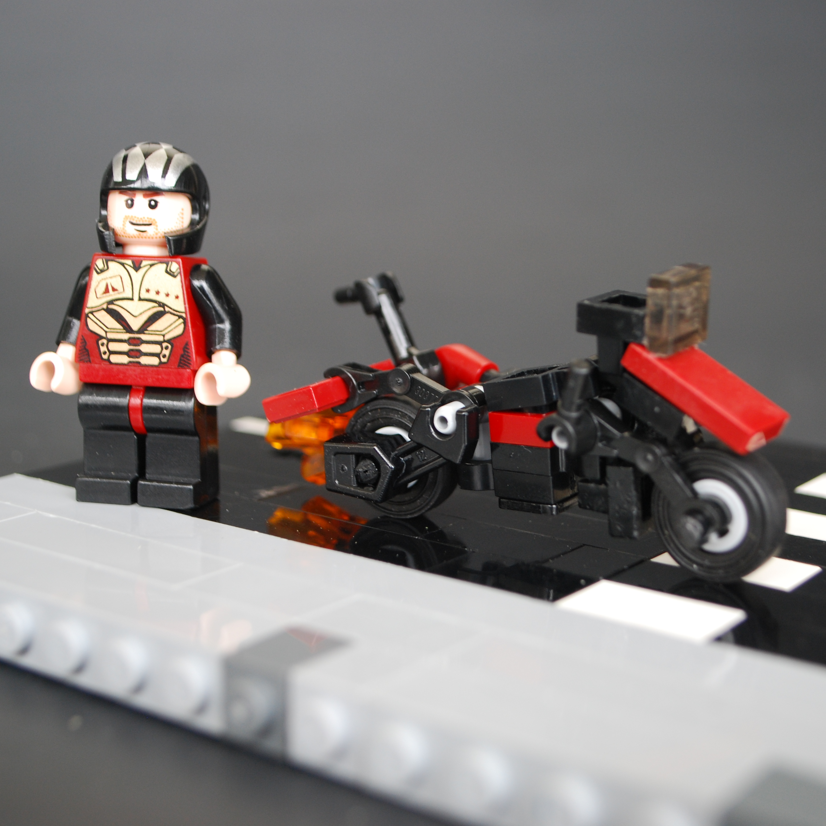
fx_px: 1566
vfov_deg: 29.6
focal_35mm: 58
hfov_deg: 29.5
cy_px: 413
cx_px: 480
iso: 320
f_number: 4.8
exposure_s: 1/60
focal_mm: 30
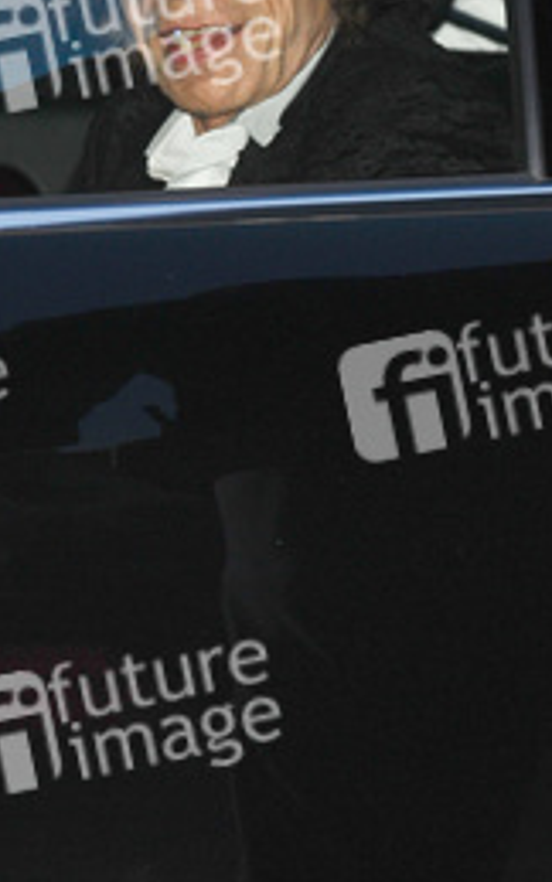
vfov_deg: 5.7
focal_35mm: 366
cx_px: 206
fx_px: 8800
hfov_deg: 3.6
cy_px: 211
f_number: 4.5
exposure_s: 1/160
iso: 320
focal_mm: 155
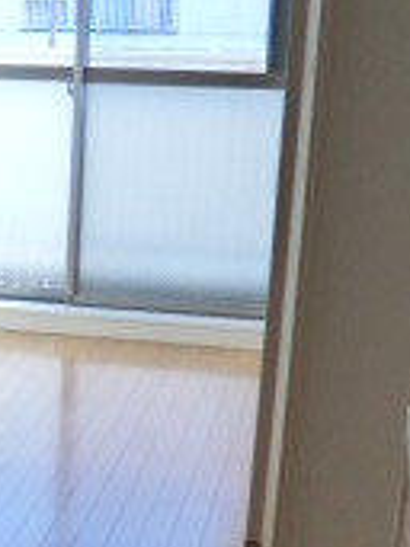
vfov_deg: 21.5
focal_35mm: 90
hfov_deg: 15.4
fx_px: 1423
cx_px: -154
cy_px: 445
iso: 80
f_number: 3.2
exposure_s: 1/100
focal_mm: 4.3
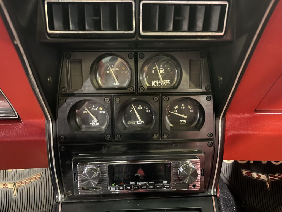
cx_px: 141
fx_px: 212
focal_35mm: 26
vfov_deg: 53.1
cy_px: 106
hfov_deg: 67.3
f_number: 1.6
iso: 640
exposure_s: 1/8
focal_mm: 4.2
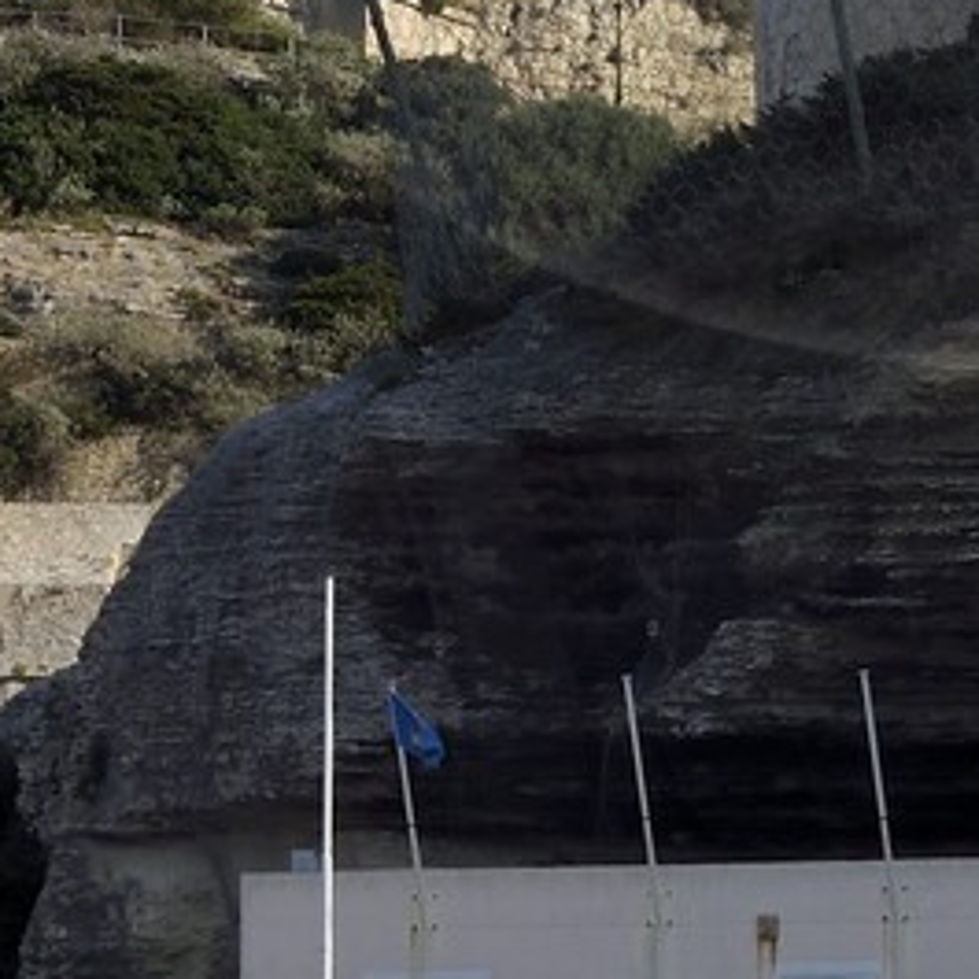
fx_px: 11487
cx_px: 1082
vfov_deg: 4.8
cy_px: -983
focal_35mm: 359
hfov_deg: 4.9
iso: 200
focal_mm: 70
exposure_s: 1/250
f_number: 16
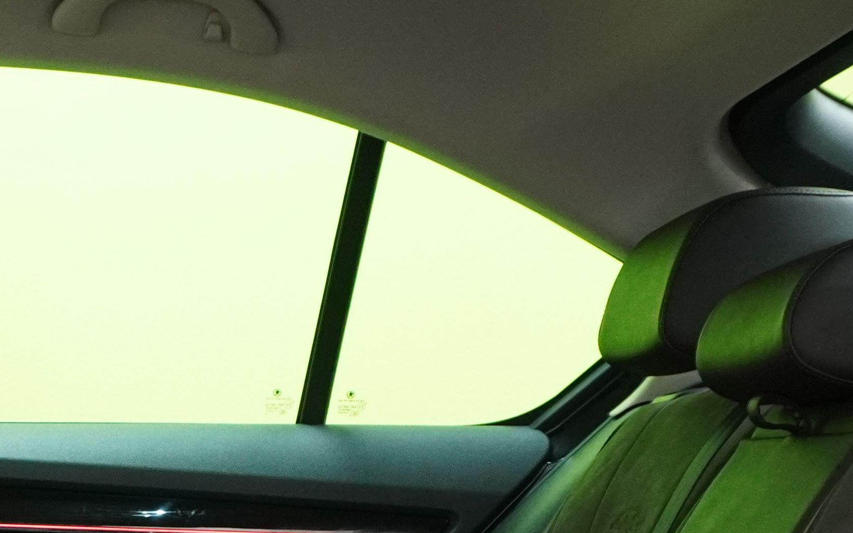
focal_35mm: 88
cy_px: 761
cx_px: 35
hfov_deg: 22.8
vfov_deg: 14.0
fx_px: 2045
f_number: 3.5
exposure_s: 1/30
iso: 2000
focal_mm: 16
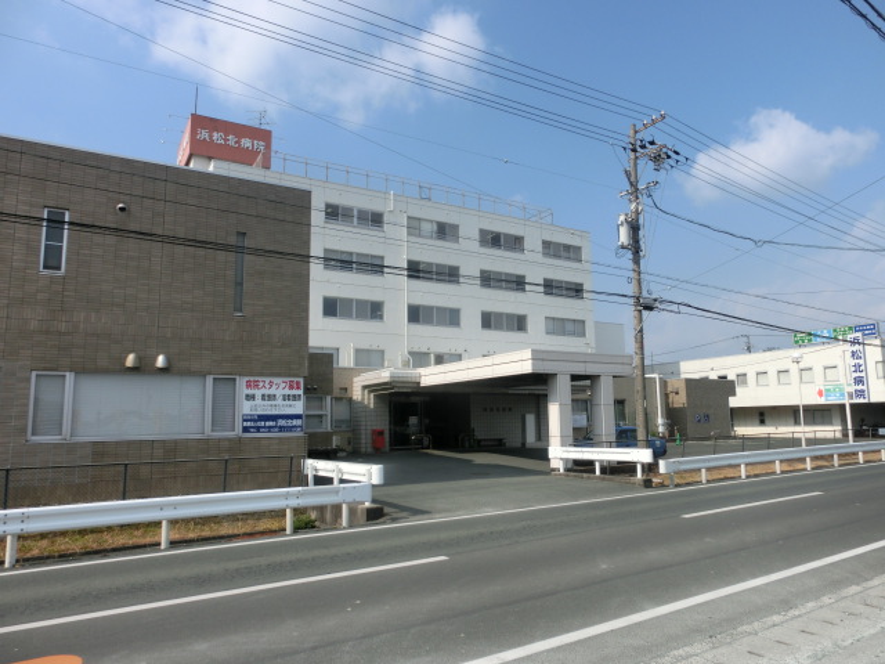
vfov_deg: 56.8
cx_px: 442
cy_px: 332
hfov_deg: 71.6
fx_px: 614
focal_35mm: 24
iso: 80
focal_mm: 4.24
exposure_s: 1/250
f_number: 7.9
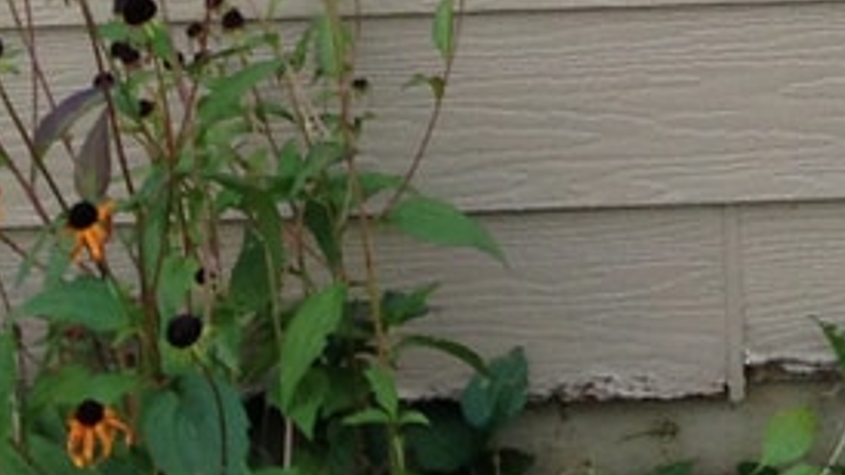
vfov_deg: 6.4
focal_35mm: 175
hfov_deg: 11.7
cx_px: 1325
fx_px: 3920
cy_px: -904
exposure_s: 1/120
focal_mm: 4.12
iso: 80
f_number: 2.4
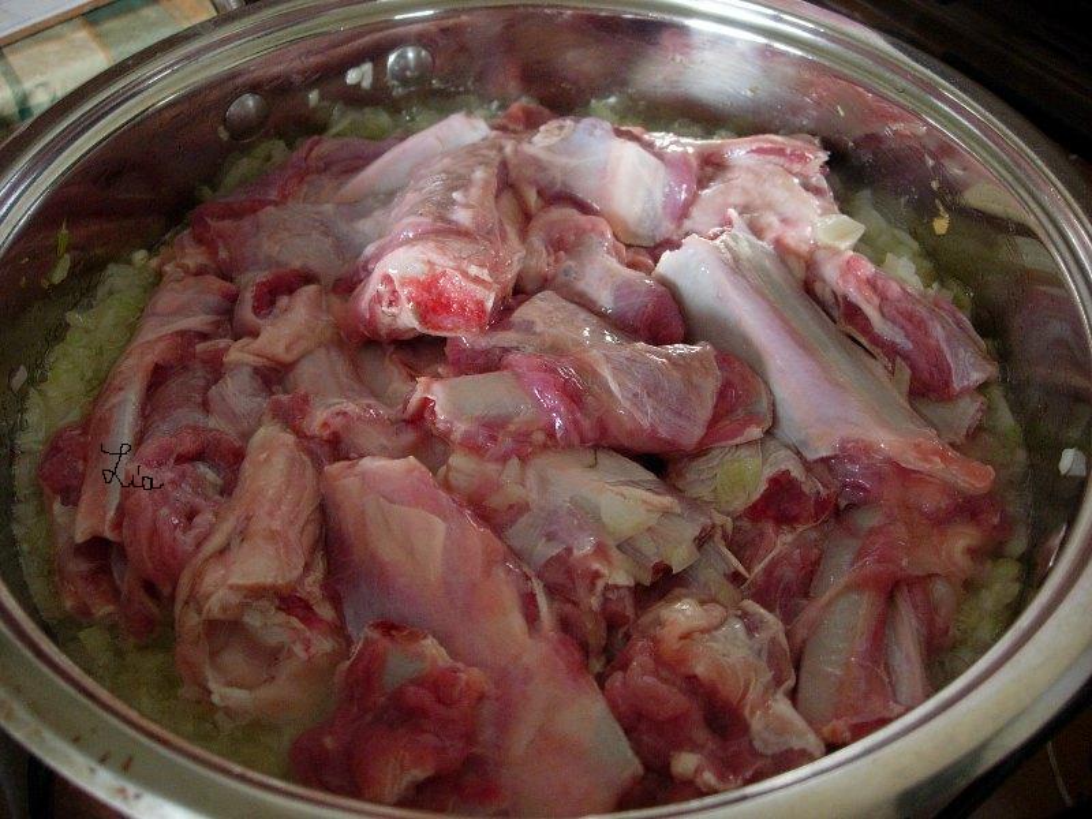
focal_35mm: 38
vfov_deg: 37.7
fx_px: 1199
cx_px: 546
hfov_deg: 49.0
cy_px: 410
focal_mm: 7.8
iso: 200
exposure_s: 1/23.2
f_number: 2.8
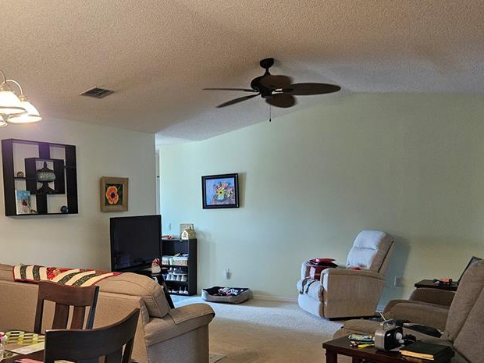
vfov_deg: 37.2
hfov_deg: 47.5
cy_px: 251
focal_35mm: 38
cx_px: 133
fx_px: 531
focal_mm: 5.4
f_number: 1.8
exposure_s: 1/120
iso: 500
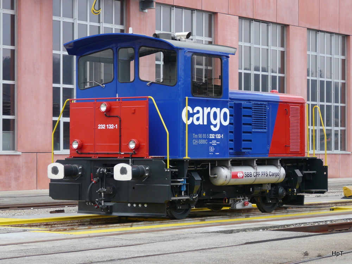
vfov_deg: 13.2
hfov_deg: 17.6
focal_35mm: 112
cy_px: 132
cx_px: 176
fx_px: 1139
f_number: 3.6
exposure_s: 1/60
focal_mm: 18.3
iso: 125
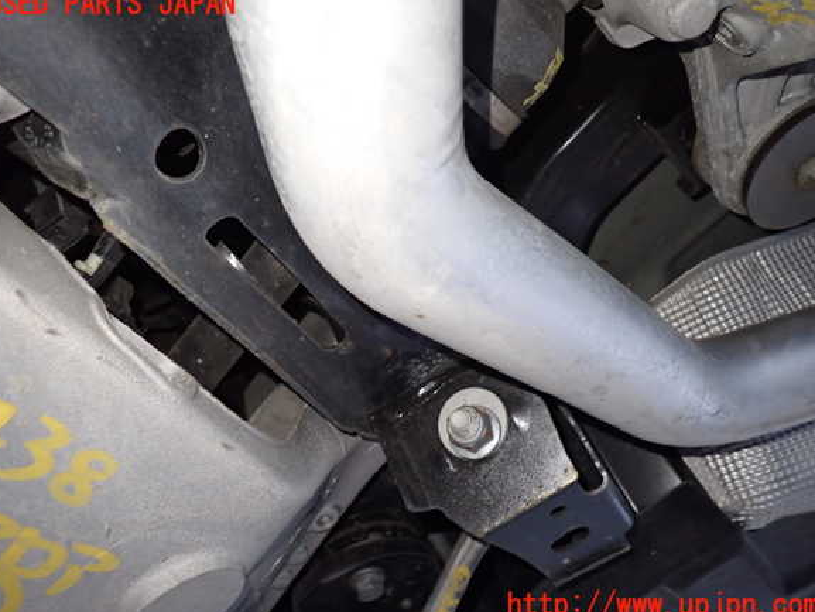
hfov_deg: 67.3
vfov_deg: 53.1
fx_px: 612
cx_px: 403
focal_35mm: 26
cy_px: 305
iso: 640
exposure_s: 1/30
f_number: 2
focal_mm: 4.5
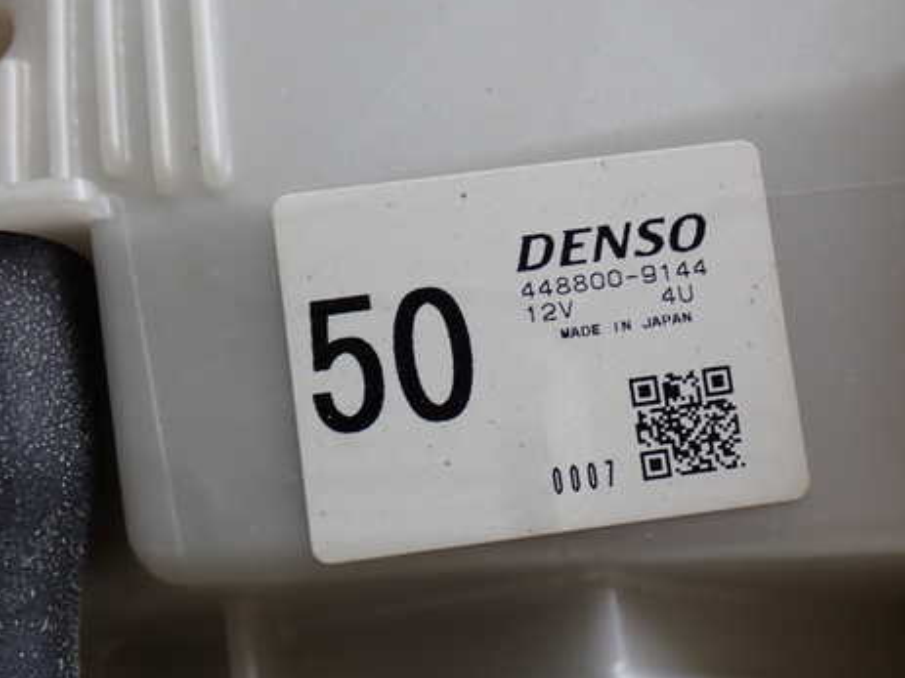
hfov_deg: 33.6
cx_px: 571
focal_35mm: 57
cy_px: 371
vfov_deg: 25.6
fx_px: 1490
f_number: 2.9
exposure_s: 1/80
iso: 100
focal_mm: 7.84
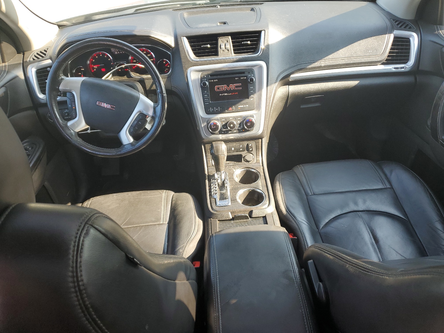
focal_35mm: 26
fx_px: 333
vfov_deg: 53.1
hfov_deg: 67.3
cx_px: 222
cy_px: 166
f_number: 1.5
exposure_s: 1/175
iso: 50
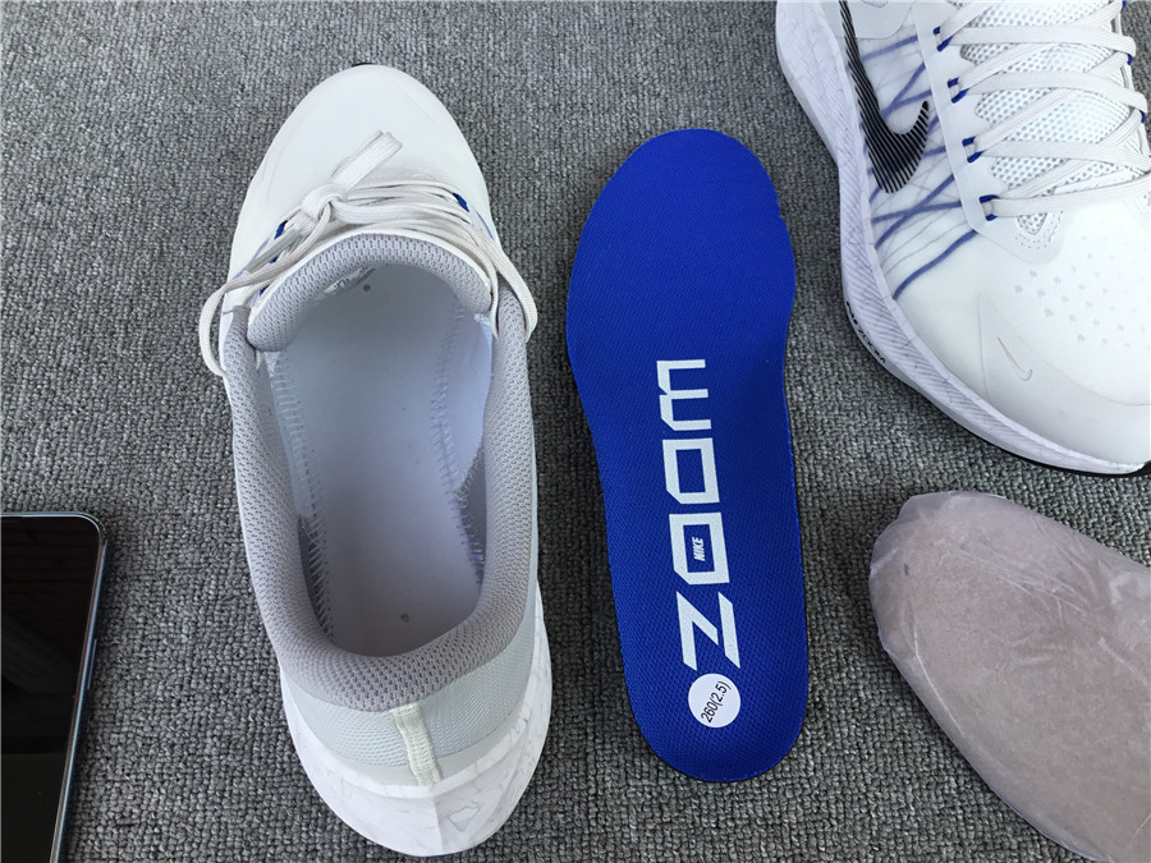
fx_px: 1031
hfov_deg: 58.4
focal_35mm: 31
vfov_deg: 45.4
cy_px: 432
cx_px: 576
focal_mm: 3.3
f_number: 2.4
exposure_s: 1/305
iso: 25
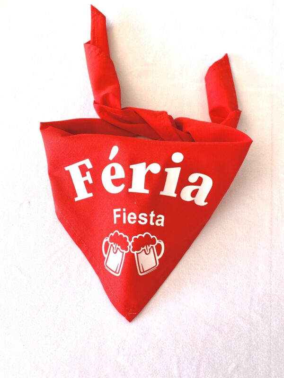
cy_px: 189
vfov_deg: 67.3
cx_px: 142
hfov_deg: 53.1
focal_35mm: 26
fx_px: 284
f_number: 1.8
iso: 50
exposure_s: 1/121
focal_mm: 4.25
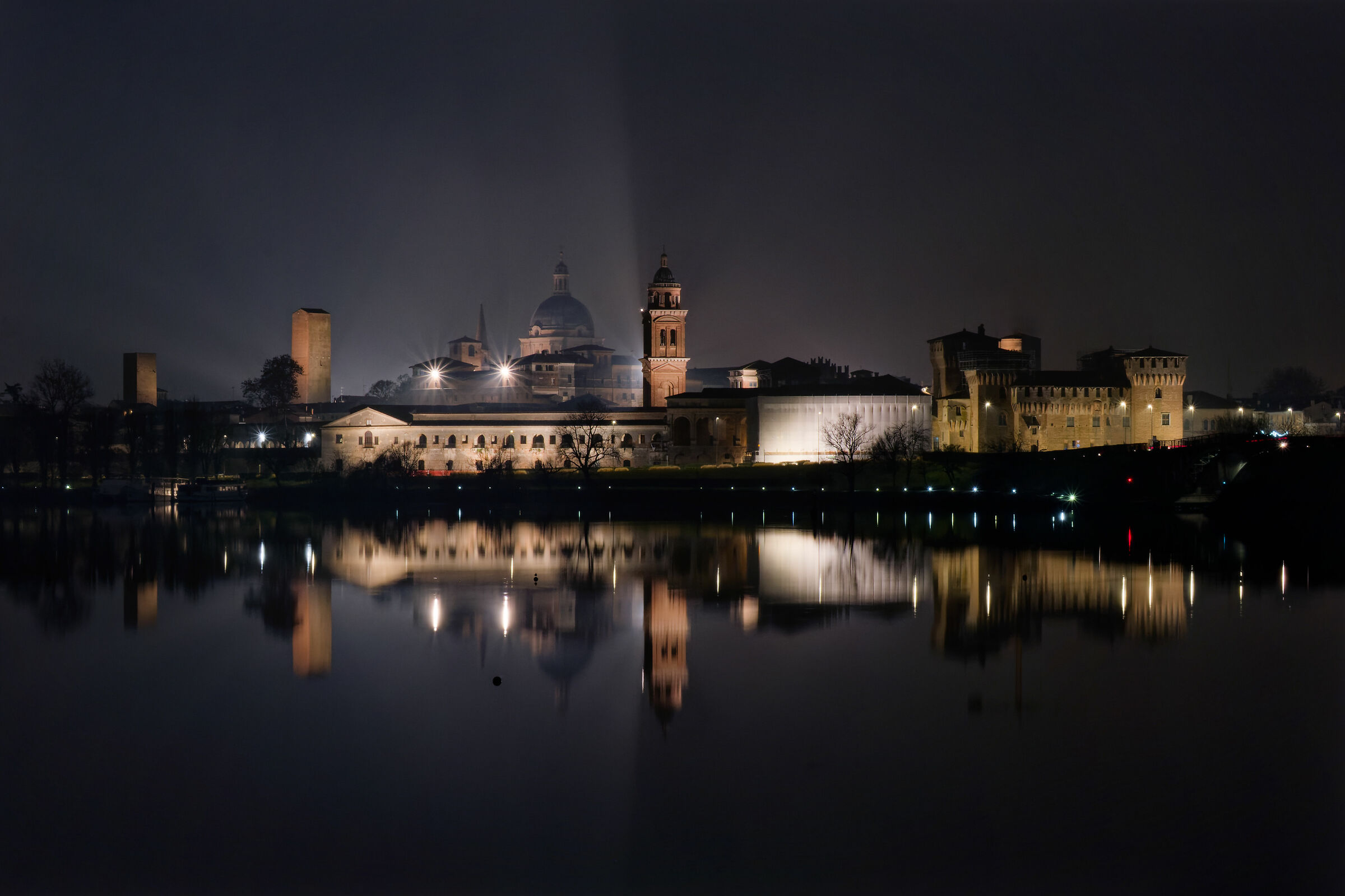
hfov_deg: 24.5
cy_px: 448
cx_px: 672
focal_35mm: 83
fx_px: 3101
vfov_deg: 16.5
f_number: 18
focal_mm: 55
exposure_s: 12
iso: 640
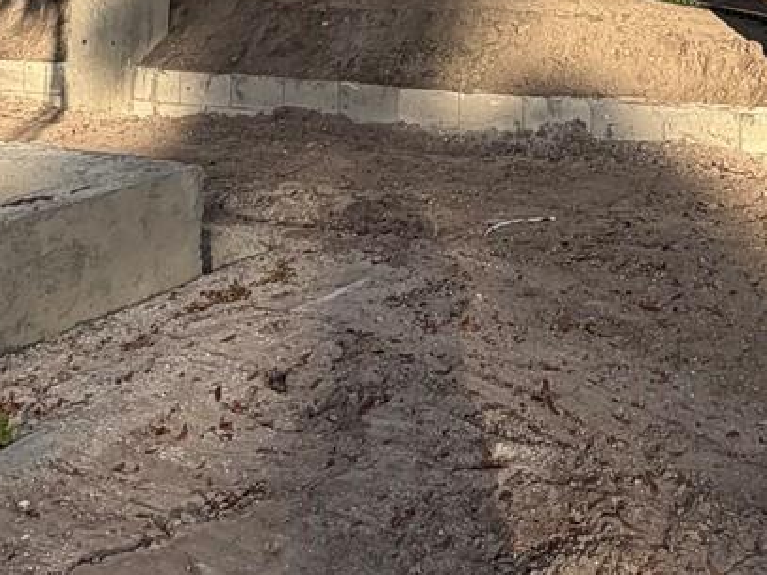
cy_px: -307
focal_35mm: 55
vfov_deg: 21.8
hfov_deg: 33.7
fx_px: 1218
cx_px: 633
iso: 40
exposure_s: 1/770
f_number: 2.2
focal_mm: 2.22
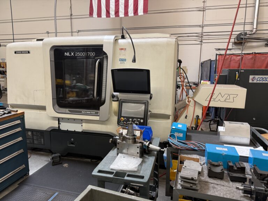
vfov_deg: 56.8
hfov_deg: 71.6
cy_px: 100
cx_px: 134
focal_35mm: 24
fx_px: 186
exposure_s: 1/60
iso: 160
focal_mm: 6.76
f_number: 1.78
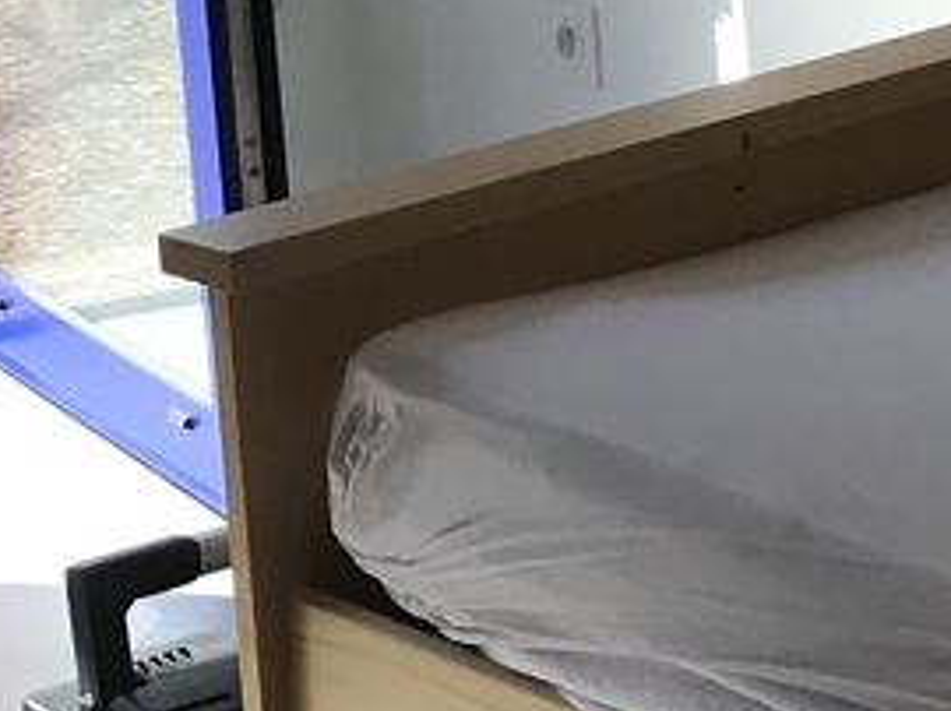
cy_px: -348
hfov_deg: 11.2
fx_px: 4556
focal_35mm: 166
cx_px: 1659
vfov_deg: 8.7
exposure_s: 1/602
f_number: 1.8
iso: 20
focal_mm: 3.99
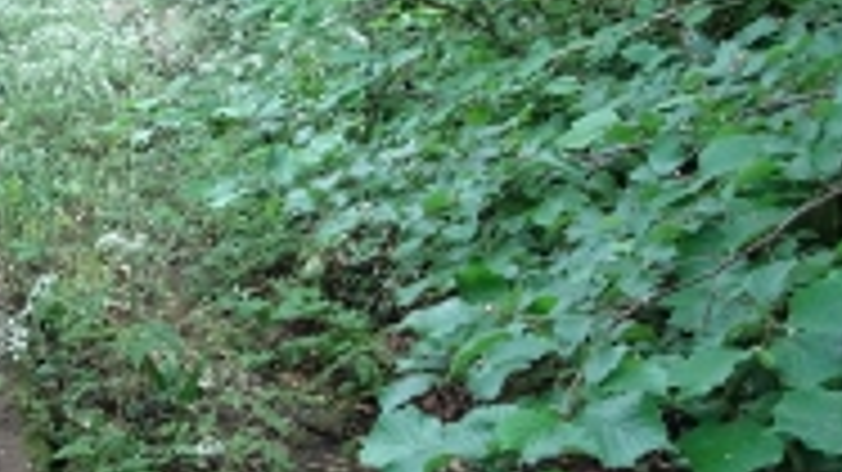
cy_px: 130
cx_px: 23
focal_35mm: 63
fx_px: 1406
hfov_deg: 31.2
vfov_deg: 19.0
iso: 640
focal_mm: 4.1
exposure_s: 1/30
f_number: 3.5
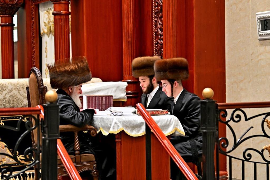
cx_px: 135
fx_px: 788
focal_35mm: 105
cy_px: 90
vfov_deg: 13.0
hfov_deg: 19.5
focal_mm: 70
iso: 640
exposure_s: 1/500
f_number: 2.8
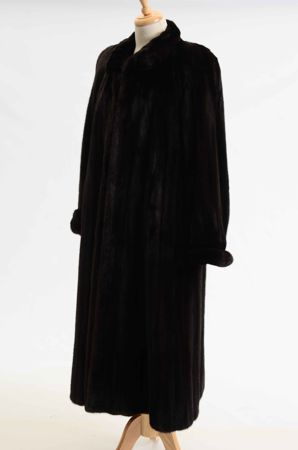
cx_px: 149
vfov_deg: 29.9
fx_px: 842
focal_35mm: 68
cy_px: 225
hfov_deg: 20.1
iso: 160
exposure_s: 1/80
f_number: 7.1
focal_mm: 45
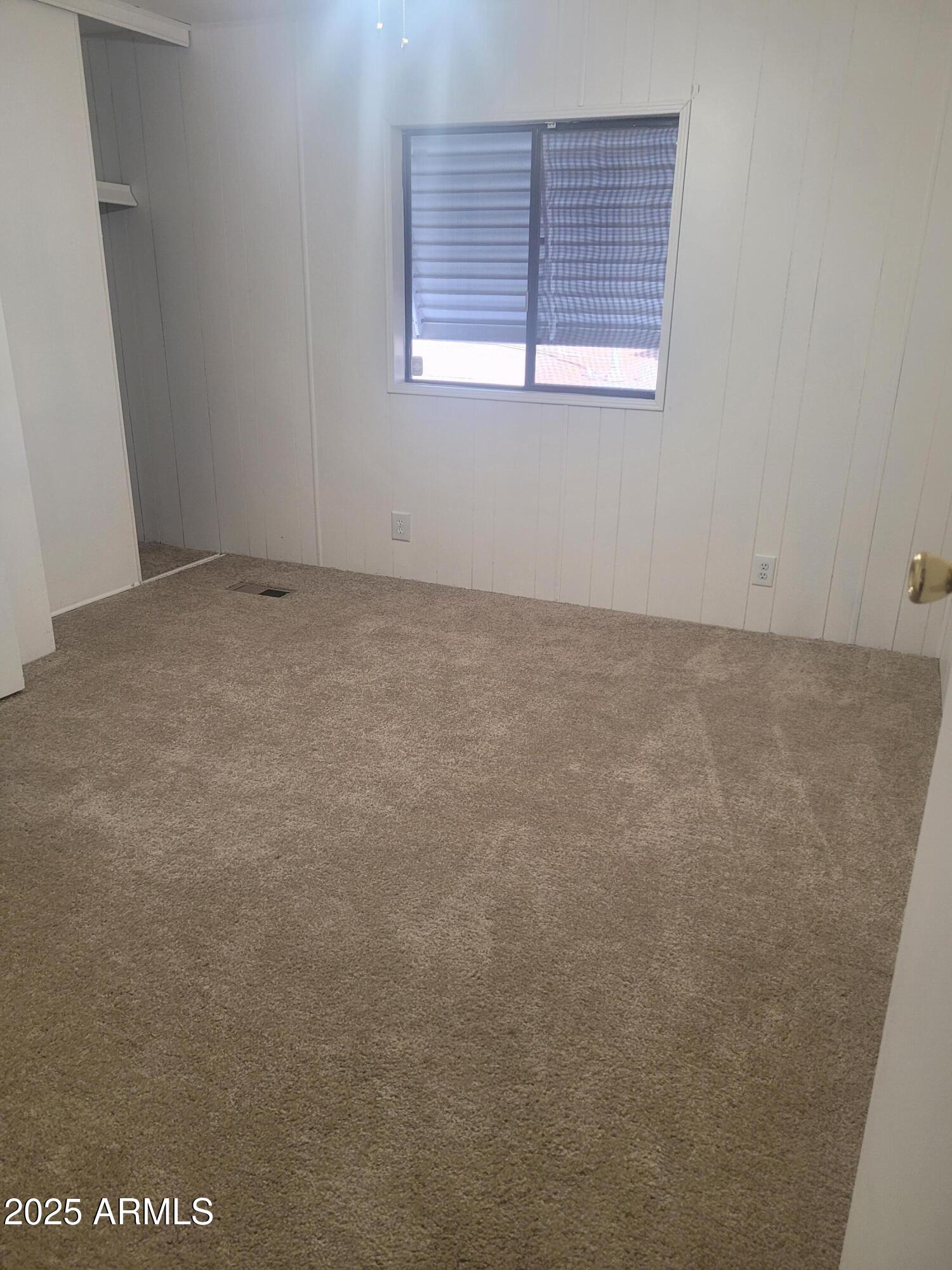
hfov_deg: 53.1
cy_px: 635
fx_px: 953
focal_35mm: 26
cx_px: 476
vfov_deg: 67.3
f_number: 1.8
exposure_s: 1/120
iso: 160
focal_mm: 5.4
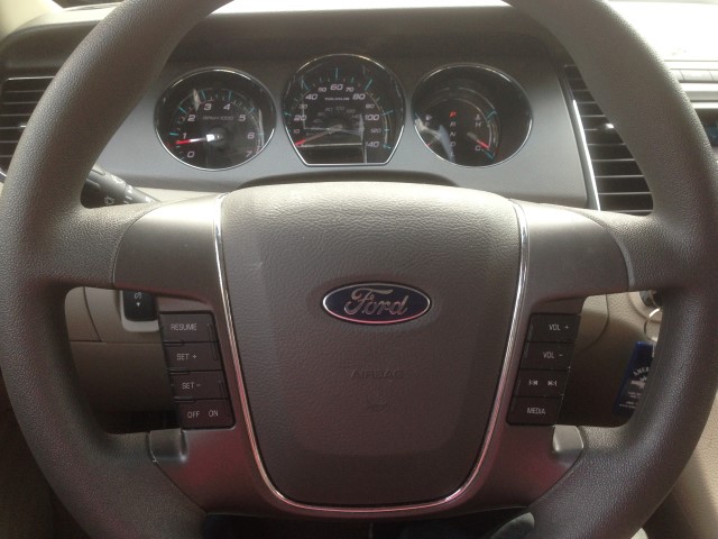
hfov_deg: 55.4
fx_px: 684
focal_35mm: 33
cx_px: 359
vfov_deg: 42.9
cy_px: 270
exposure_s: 1/120
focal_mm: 4.12
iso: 80
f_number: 2.4
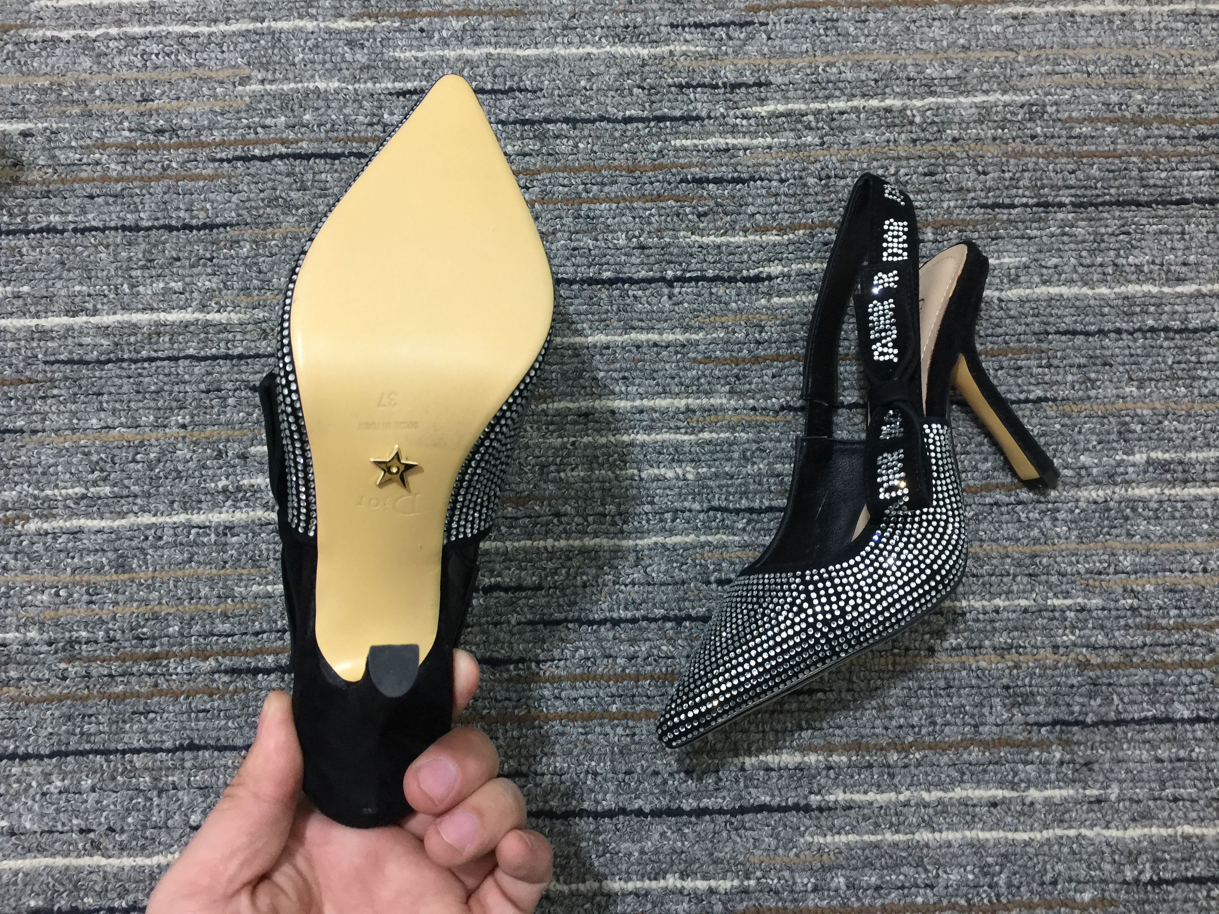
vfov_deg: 48.2
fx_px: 1021
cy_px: 457
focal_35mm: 29
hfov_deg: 61.7
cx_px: 610
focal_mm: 4.15
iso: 80
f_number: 2.2
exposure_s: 1/17
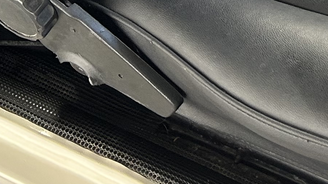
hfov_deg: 16.9
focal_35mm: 126
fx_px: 1096
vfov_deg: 8.2
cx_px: 268
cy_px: -358
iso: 125
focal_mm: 5.7
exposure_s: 1/87
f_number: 1.5
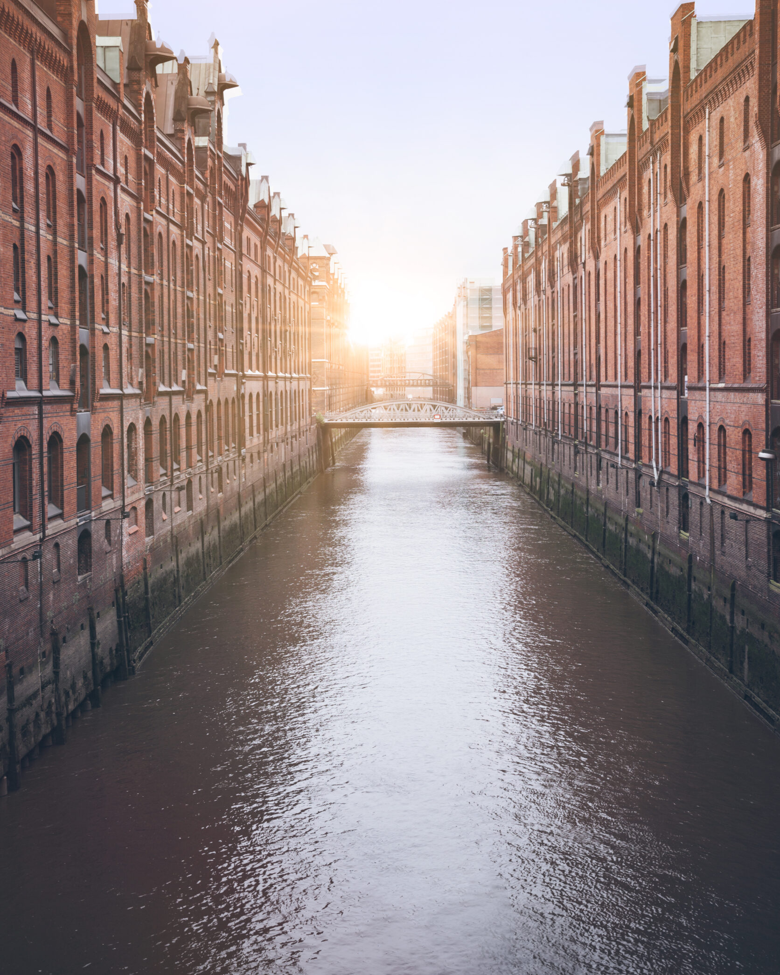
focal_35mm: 46
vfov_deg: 40.3
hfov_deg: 32.7
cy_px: 474
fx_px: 1327
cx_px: 395
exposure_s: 1/60
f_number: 8
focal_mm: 40
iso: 160
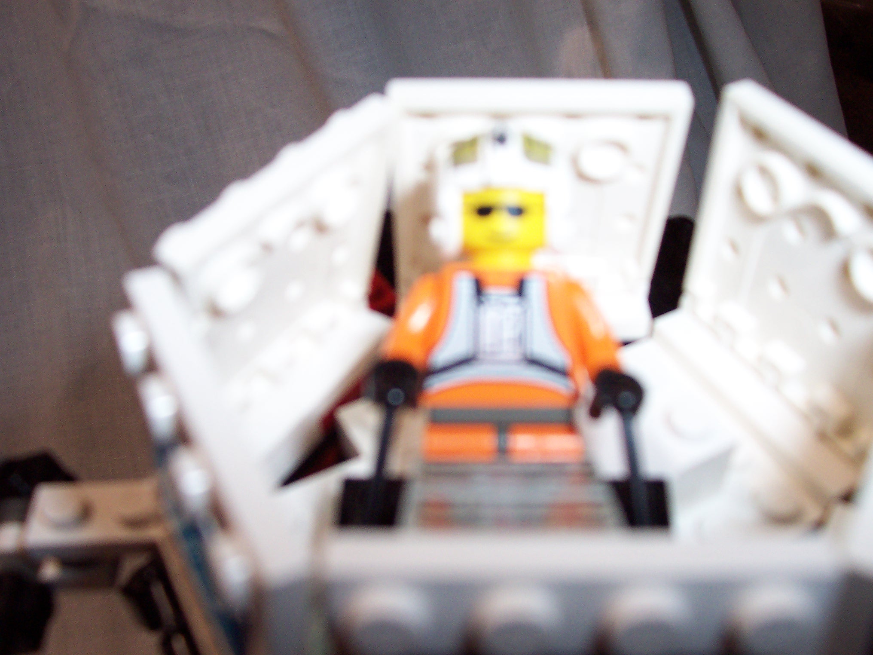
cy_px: 328
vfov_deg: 38.7
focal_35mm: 37
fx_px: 933
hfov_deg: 50.1
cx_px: 436
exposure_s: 1/60
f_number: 2.8
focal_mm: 5.6
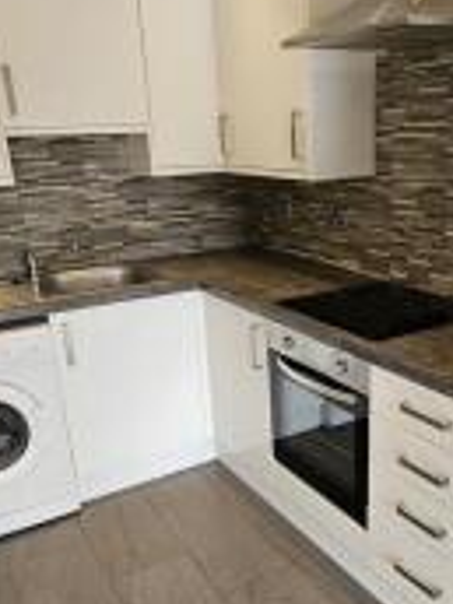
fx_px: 576
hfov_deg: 42.3
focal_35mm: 33
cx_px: 306
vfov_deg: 54.8
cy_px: 374
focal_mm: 2.2
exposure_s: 1/50
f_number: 2.2
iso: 64
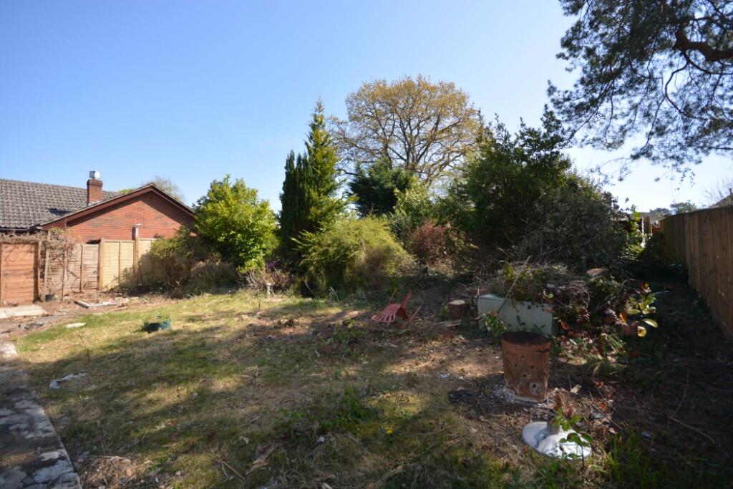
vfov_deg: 77.3
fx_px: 305
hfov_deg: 100.4
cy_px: 244
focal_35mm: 15
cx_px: 366
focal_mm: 10
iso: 100
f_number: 6.3
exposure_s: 1/200
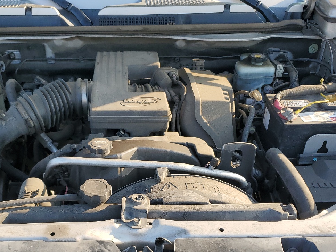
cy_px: 178
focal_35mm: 43
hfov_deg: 43.6
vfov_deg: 33.2
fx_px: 418
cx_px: 133
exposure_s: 1/455
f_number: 1.5
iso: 50
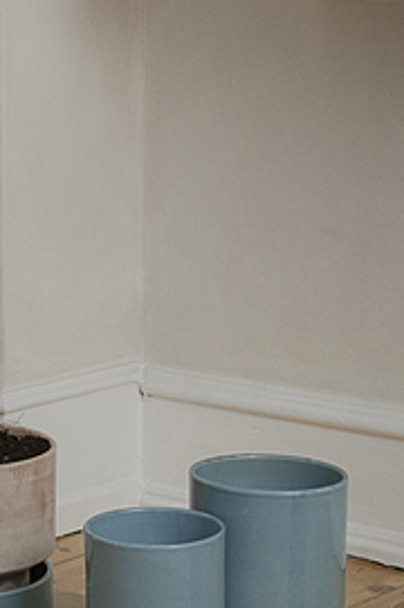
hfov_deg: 8.6
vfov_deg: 12.6
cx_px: -38
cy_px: -219
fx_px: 2649
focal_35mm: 157
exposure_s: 1/25
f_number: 7.1
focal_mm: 49
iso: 640
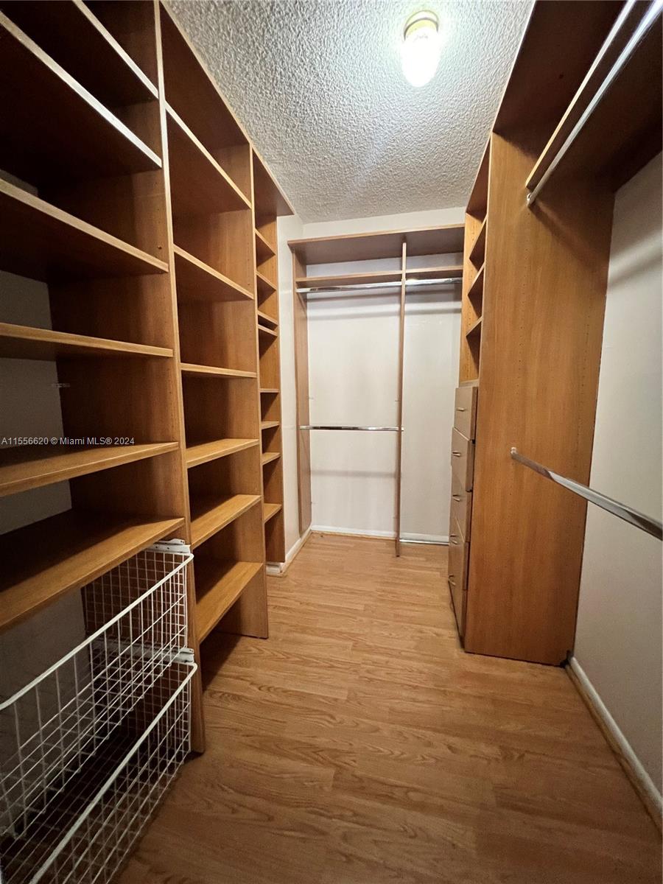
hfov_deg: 89.9
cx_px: 332
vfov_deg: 106.2
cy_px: 442
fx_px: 332
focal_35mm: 13
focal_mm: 1.57
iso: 800
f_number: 1.8
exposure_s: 1/40
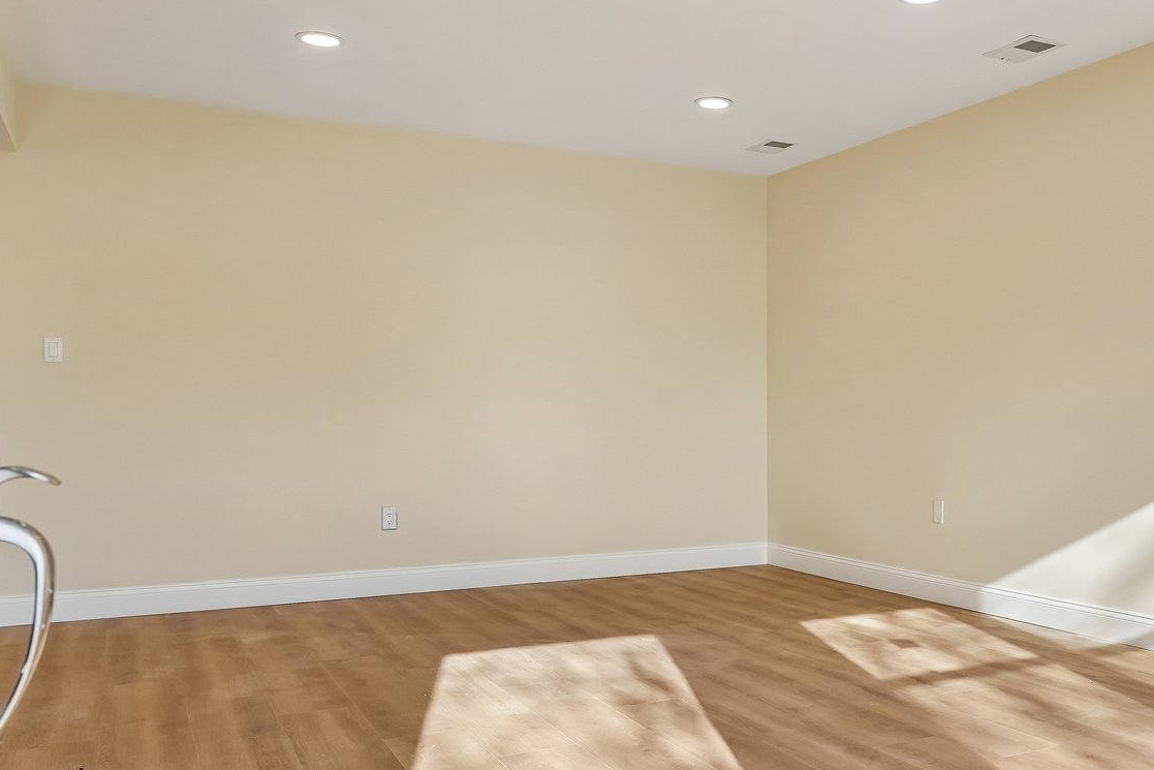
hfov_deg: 54.4
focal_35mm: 33
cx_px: 871
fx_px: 1058
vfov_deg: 40.0
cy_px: 416
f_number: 7.1
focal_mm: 18
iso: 400
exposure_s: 1/250
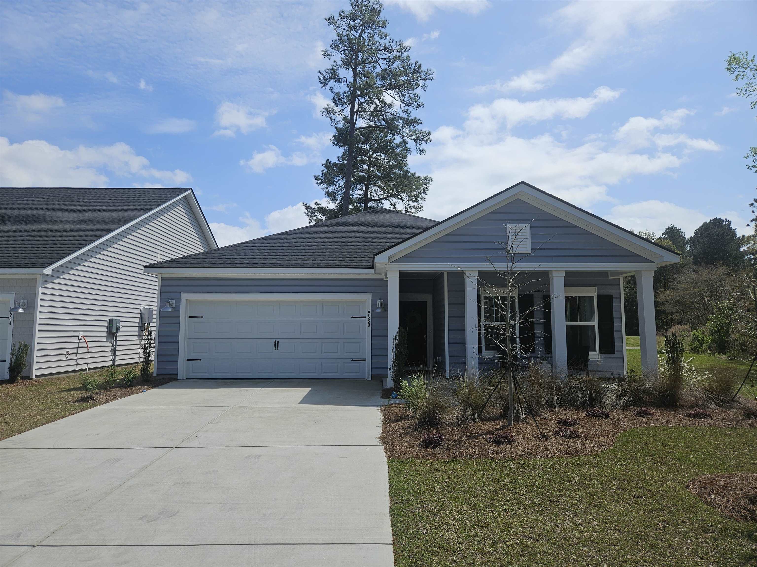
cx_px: 378
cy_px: 284
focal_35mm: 23
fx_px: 503
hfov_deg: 73.9
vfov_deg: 58.9
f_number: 1.8
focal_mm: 5.4
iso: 25
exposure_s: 1/3372
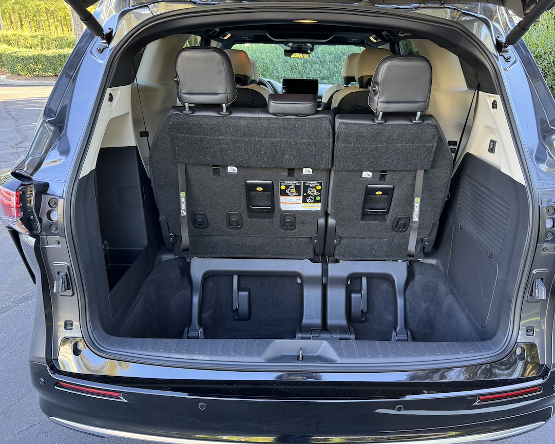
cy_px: 214
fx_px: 427
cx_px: 301
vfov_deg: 54.9
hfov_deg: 65.9
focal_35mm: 26
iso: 200
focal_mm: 6.76
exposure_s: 1/86
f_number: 1.78
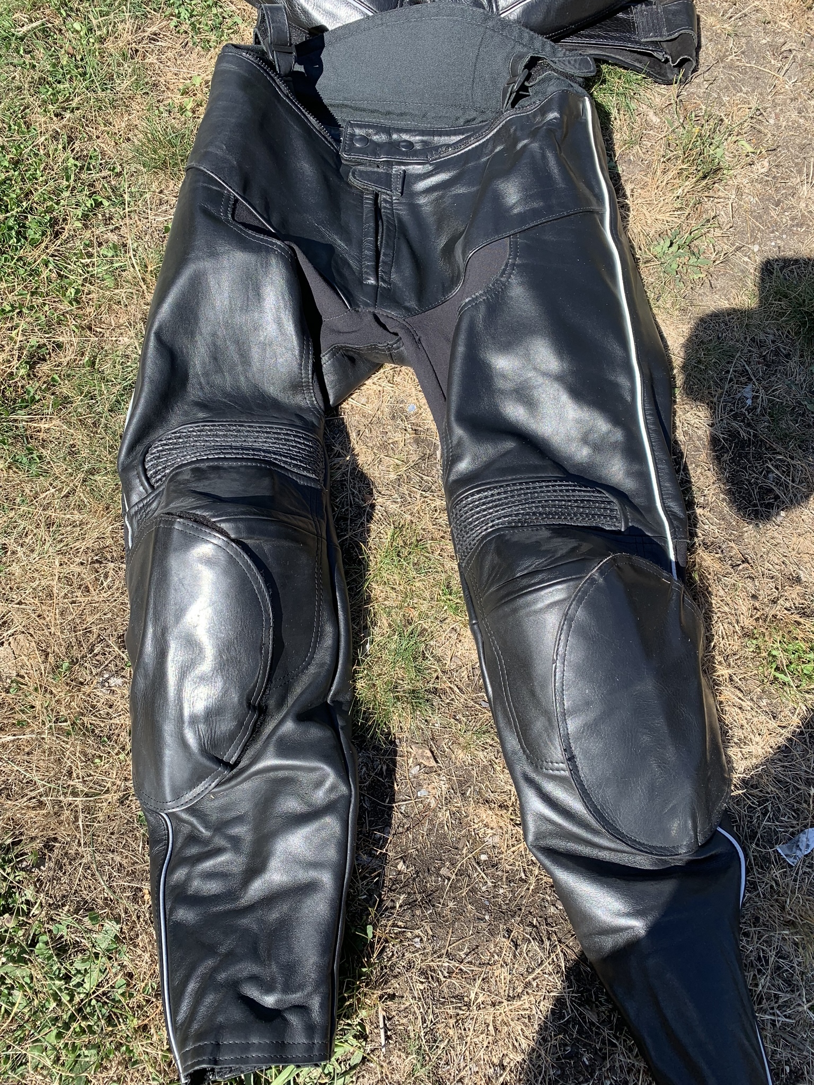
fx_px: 815
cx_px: 407
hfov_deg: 53.1
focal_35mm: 26
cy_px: 542
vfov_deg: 67.3
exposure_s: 1/849
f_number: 1.8
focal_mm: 4.25
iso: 25
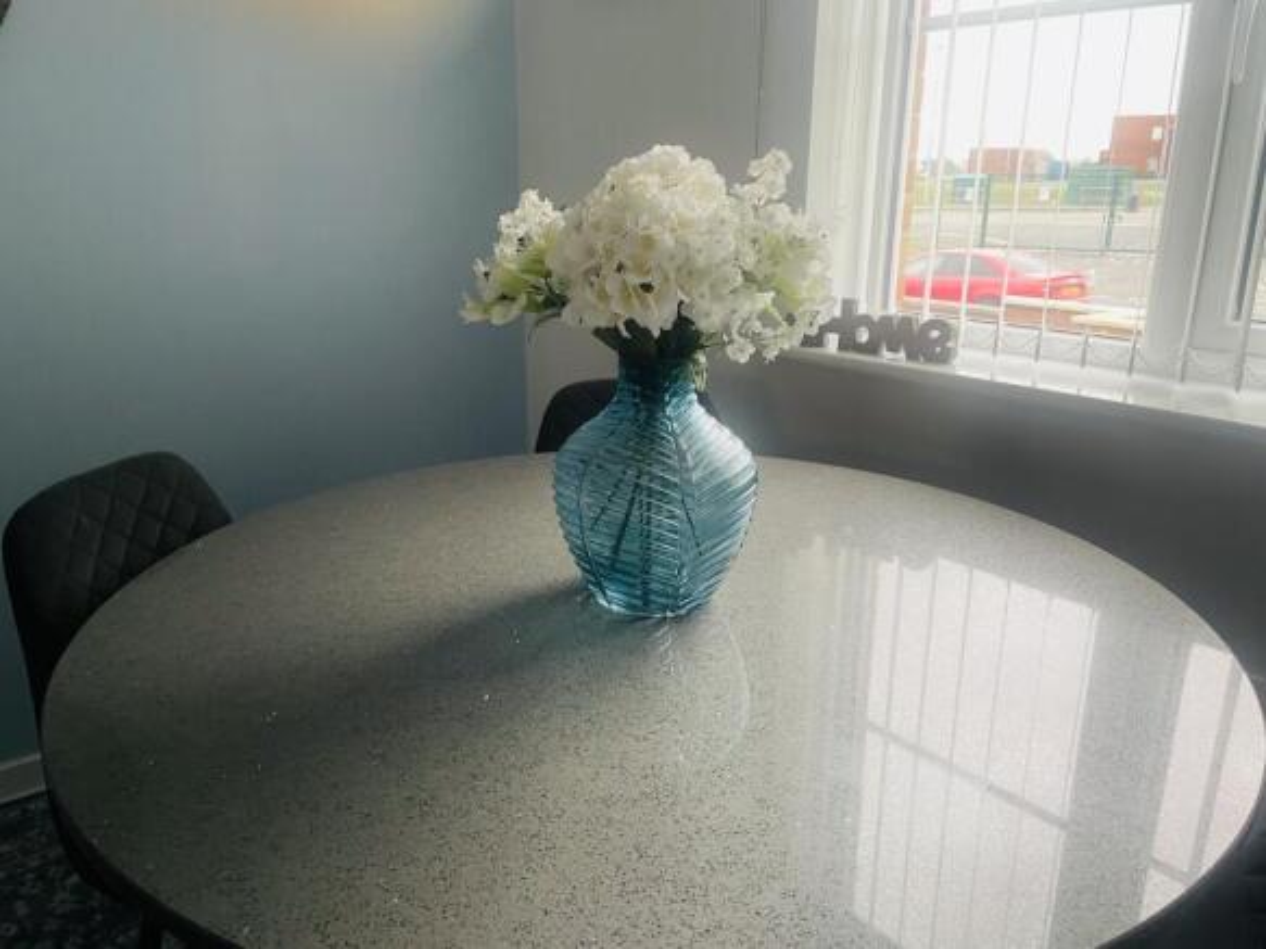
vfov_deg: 53.0
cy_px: 474
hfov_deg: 67.3
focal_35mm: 26
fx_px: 951
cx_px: 633
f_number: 1.6
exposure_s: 1/73
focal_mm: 4.2
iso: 125
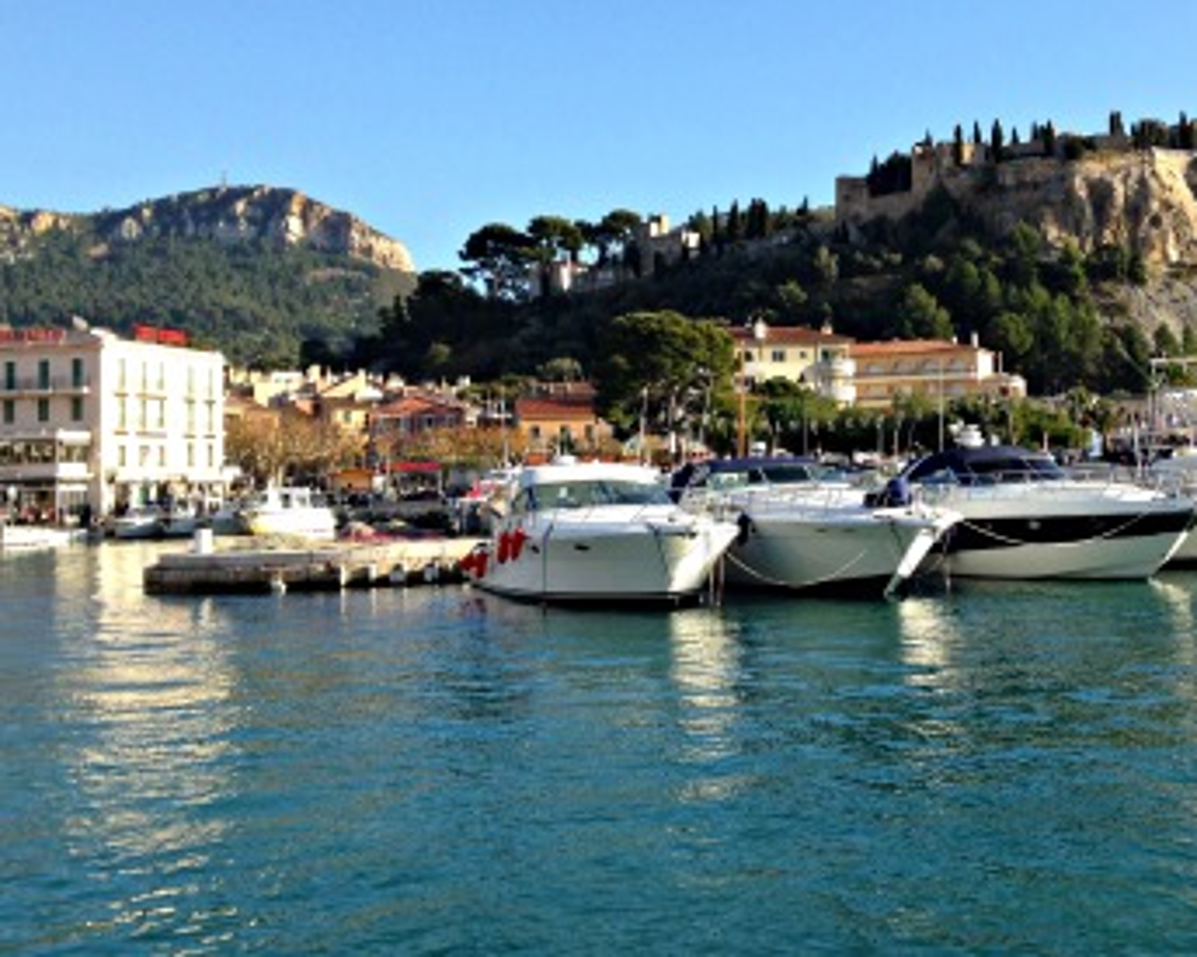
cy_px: 358
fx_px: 1842
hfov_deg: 35.4
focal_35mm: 52
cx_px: 854
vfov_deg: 29.0
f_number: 2.4
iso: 50
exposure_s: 1/903
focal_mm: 4.12
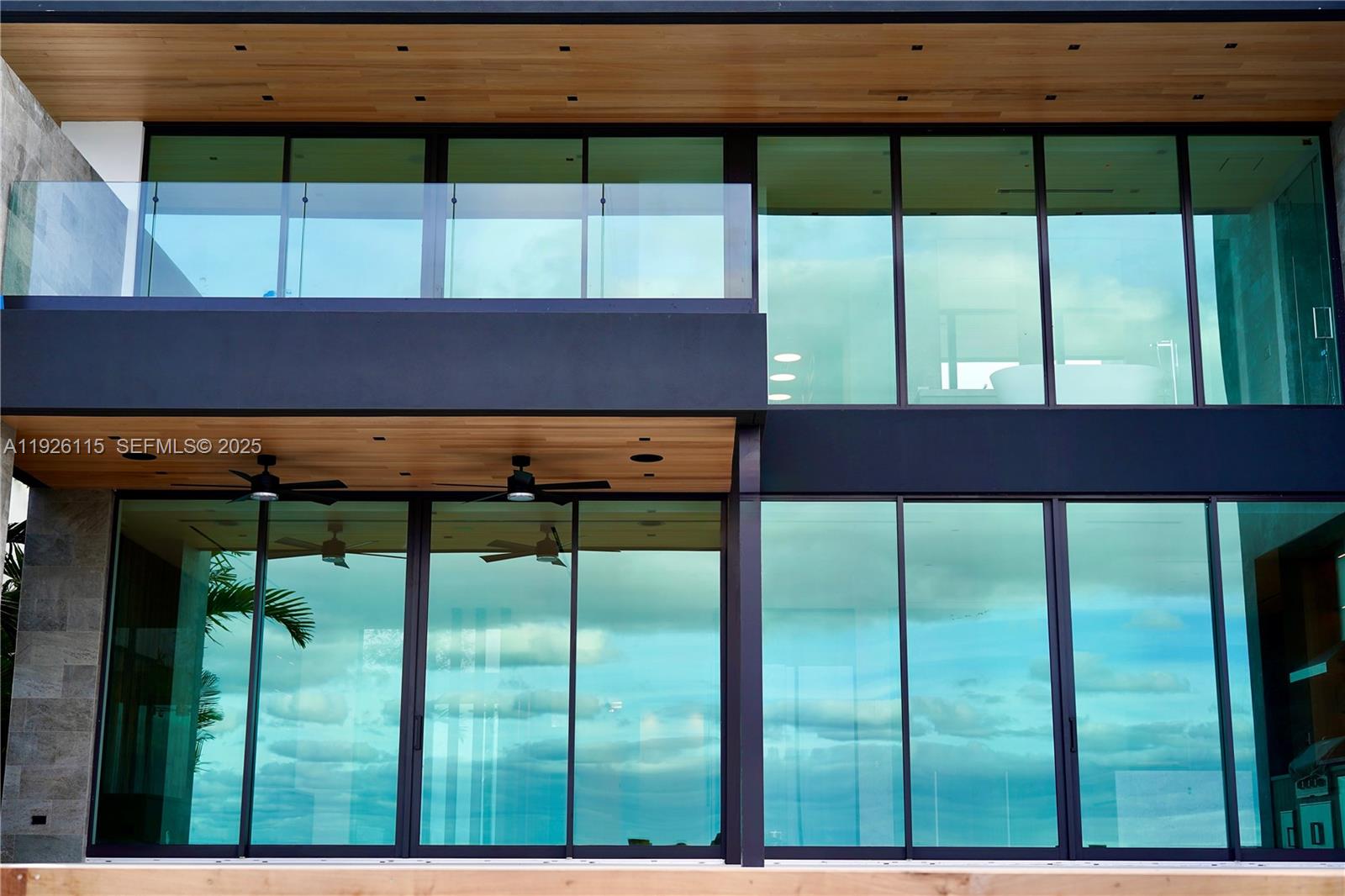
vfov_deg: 29.2
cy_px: 448
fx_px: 1718
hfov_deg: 42.8
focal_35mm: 46
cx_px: 672
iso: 100
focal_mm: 46
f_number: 4.5
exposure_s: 1/200
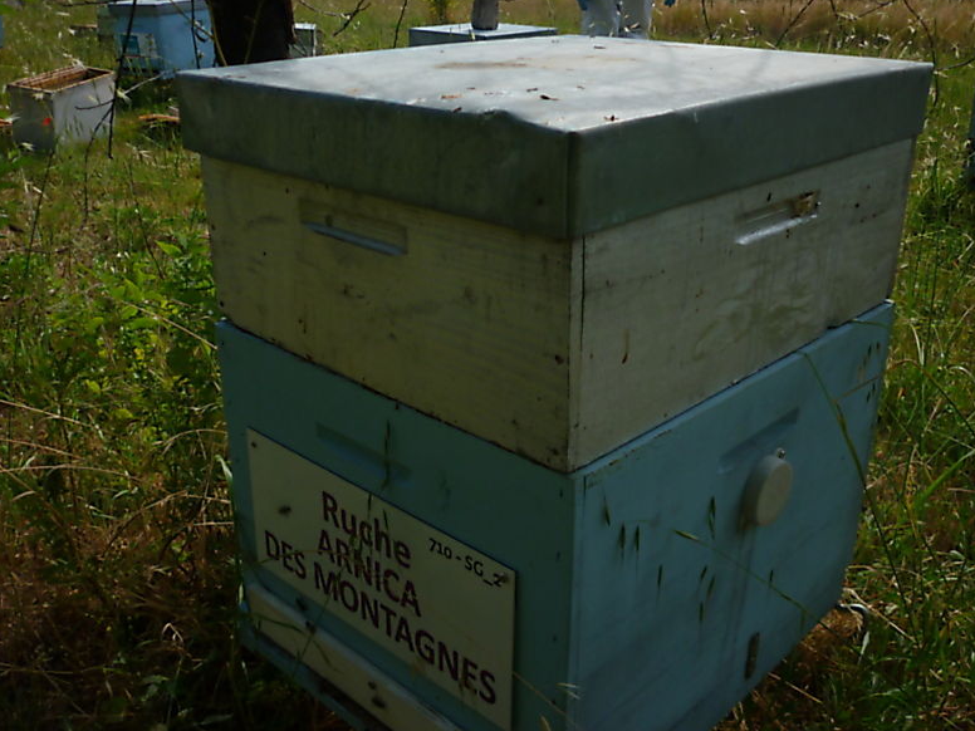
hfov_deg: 54.0
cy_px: 364
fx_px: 958
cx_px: 495
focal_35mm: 34
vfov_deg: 41.8
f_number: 8
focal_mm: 5.5
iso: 80
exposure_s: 1/160
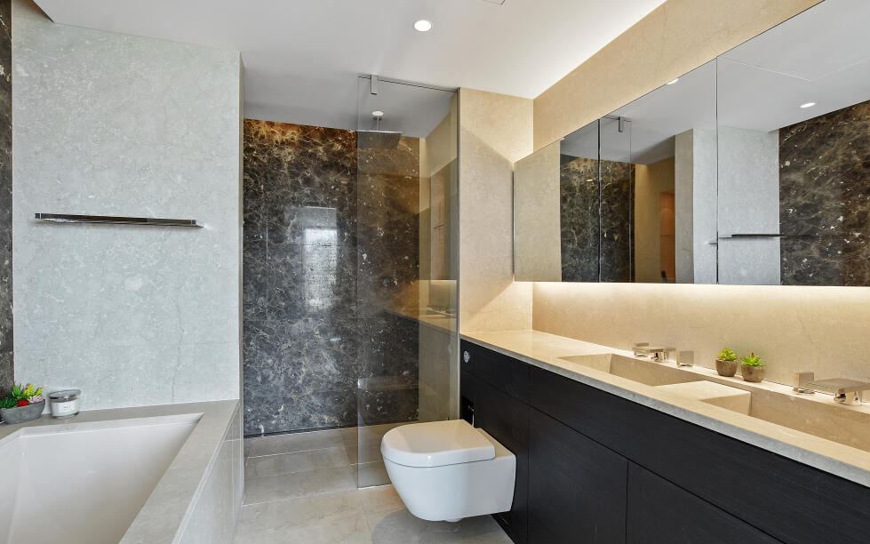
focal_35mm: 16
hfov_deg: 97.8
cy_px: 289
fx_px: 379
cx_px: 427
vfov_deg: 71.2
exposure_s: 1/6
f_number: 5.6
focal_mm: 10
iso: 200
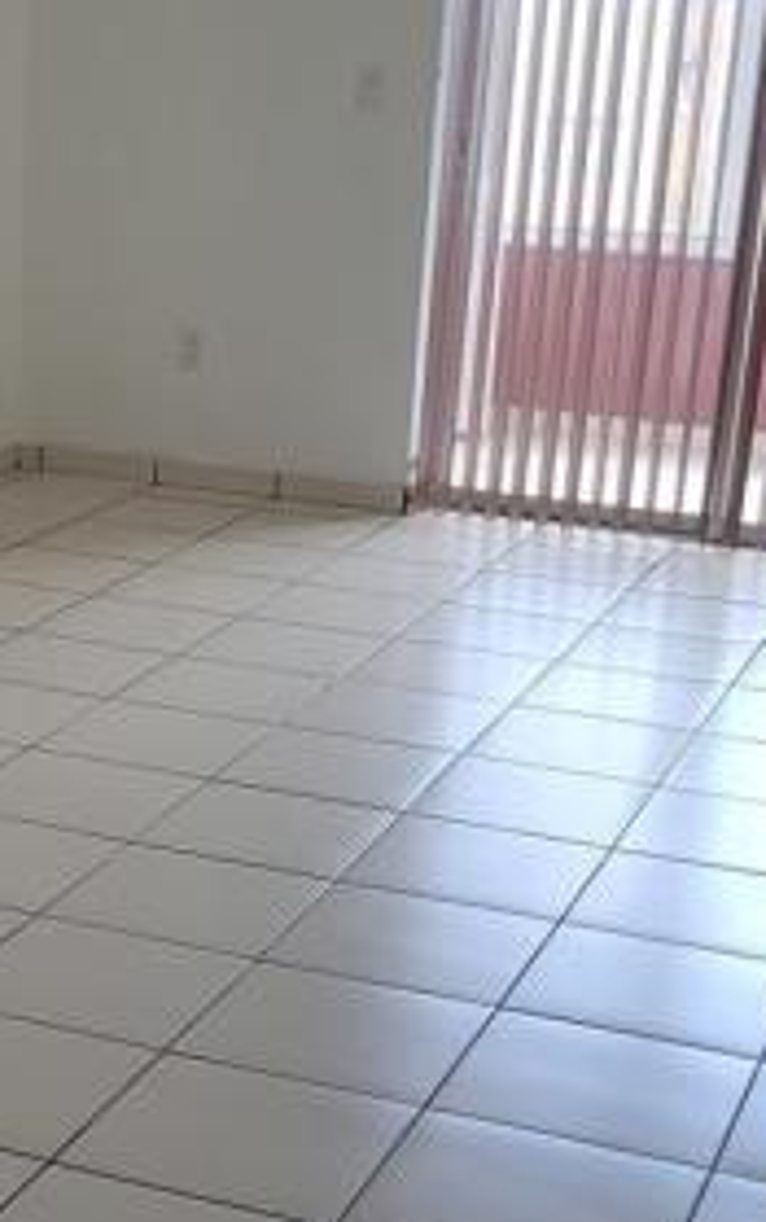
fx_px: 2365
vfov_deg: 28.8
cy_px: 797
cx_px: 48
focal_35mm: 71
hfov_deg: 18.0
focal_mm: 5.4
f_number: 1.8
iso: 100
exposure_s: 1/120
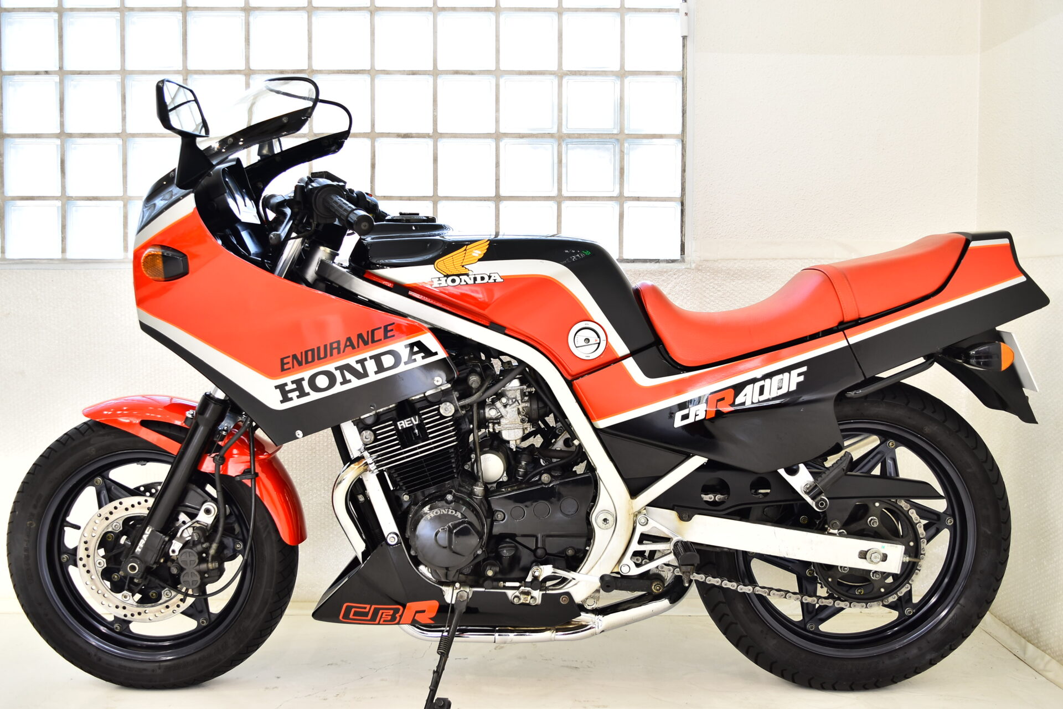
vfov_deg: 40.0
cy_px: 354
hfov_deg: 57.2
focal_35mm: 33
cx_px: 532
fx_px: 975
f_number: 3.8
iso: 100
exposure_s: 1/20
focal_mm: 22
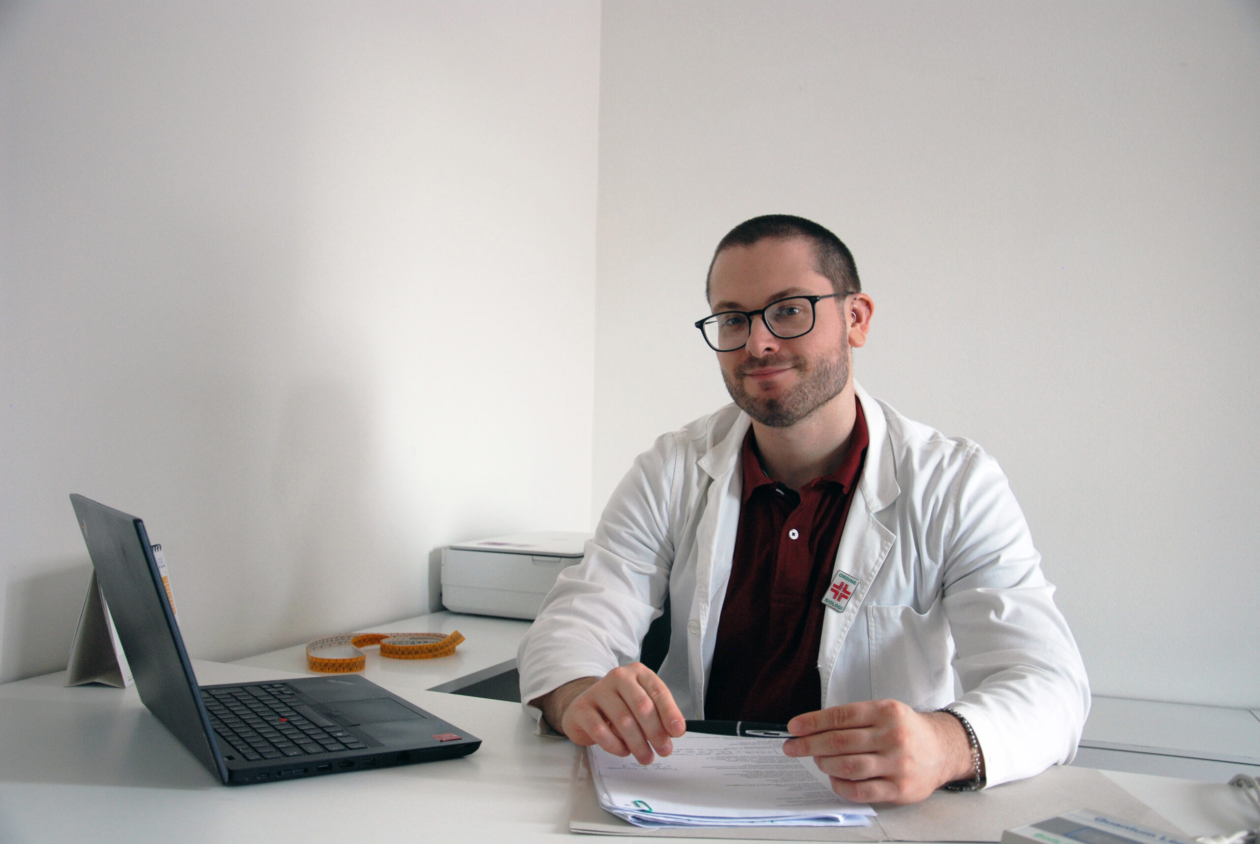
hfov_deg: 57.2
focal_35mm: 33
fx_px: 1156
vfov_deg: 40.1
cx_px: 630
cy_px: 422
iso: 400
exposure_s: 1/60
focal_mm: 22
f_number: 3.8
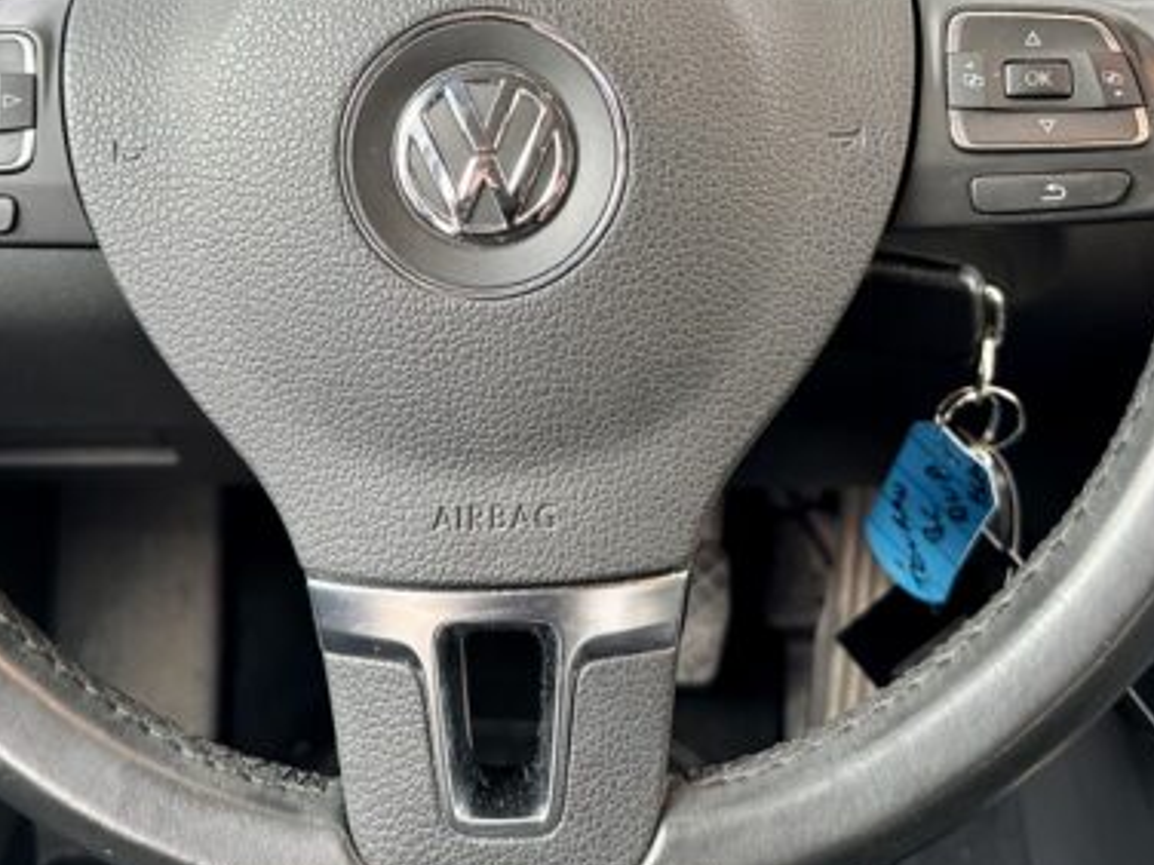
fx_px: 1700
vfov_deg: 27.7
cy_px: 110
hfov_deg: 37.5
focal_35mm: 51
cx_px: 528
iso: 200
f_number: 1.78
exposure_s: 1/75
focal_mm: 6.86
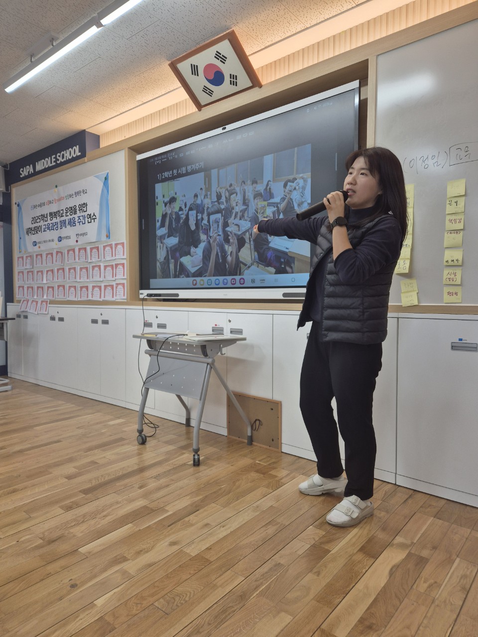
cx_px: 239
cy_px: 318
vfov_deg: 73.9
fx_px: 423
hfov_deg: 58.9
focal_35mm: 23
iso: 40
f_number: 1.8
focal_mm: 5.4
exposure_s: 1/120
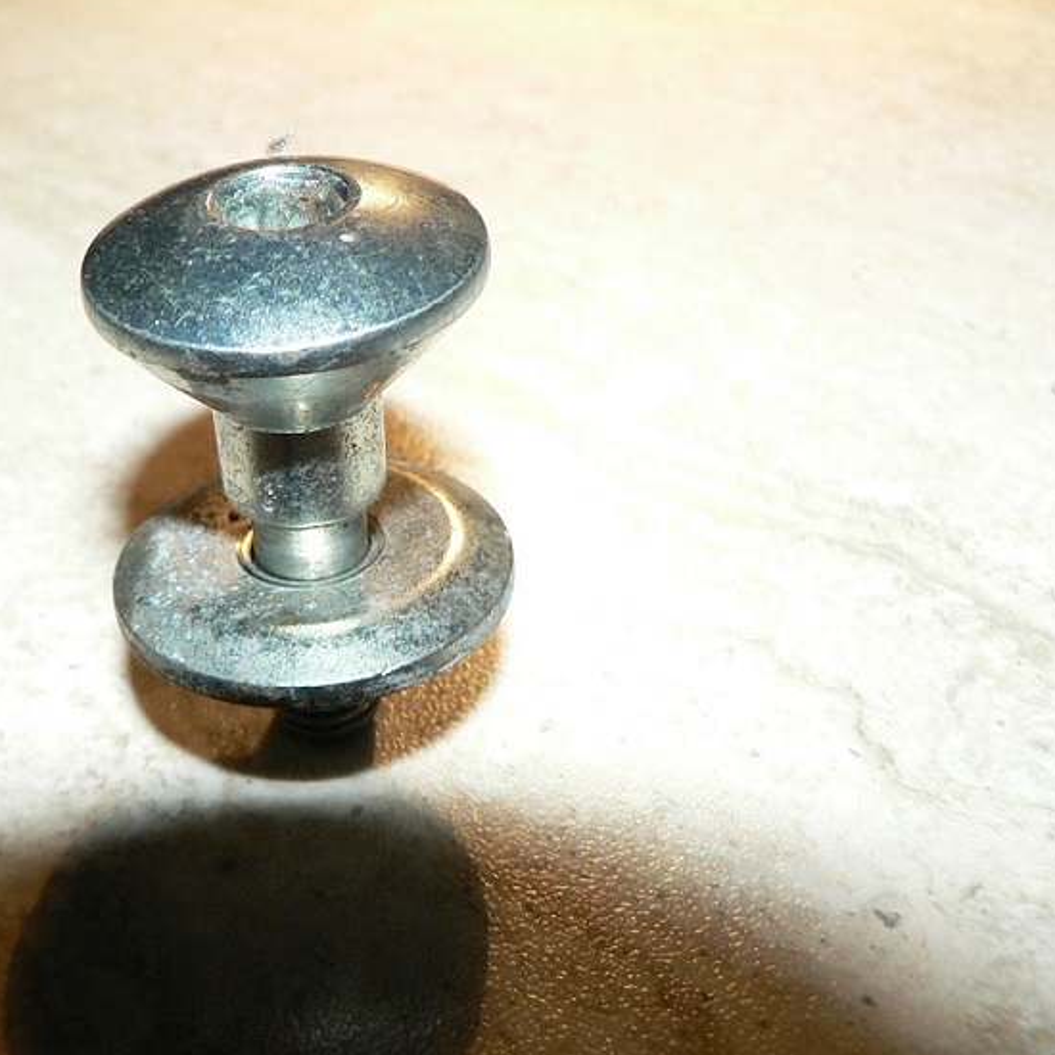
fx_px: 1552
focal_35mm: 45
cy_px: 495
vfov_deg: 37.5
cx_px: 299
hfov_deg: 36.9
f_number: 4
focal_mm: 6
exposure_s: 1/100
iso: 200
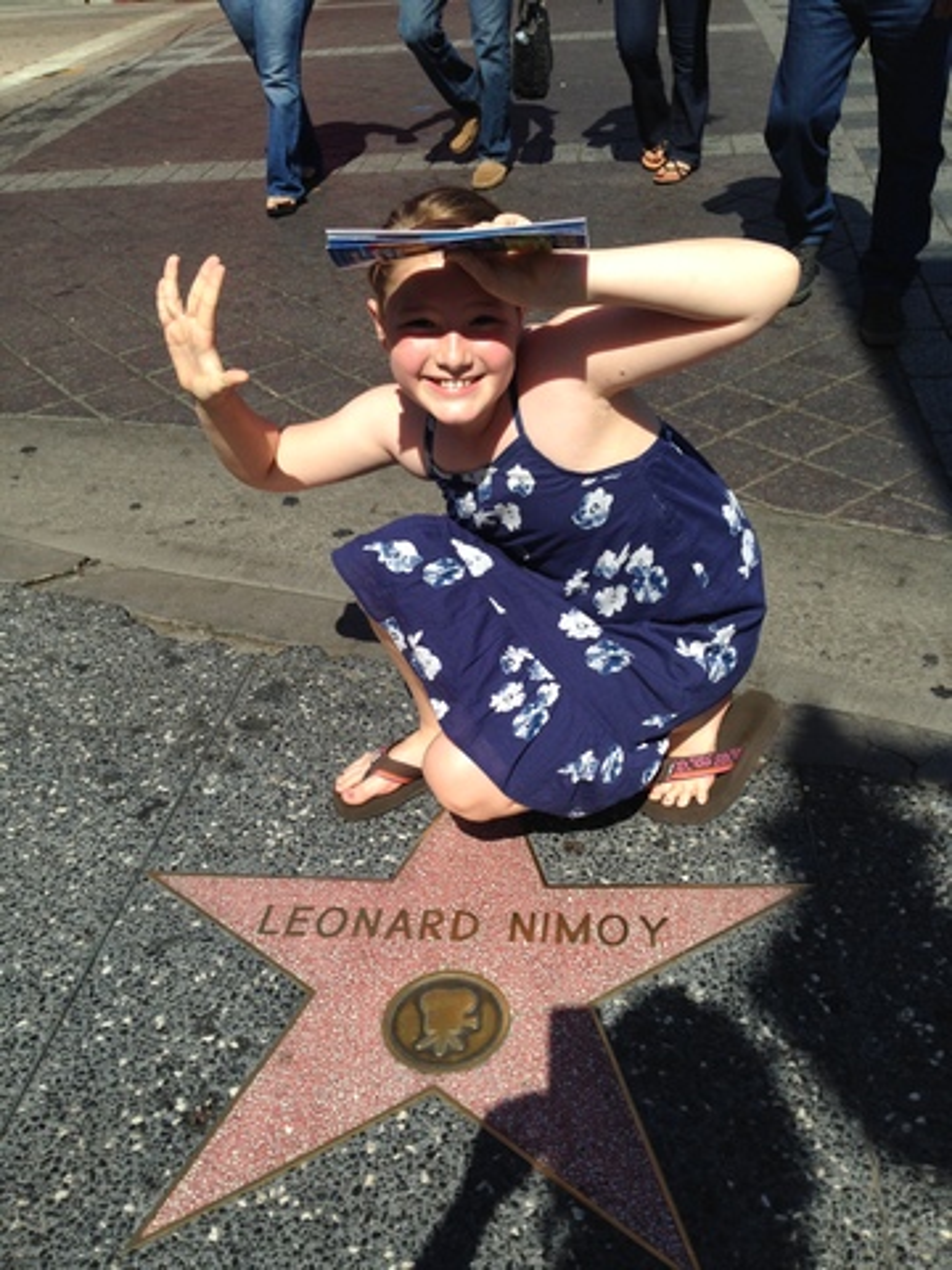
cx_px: 476
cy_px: 635
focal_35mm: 33
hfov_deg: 42.9
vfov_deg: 55.4
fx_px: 1210
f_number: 2.4
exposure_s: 1/1938
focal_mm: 4.12
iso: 50
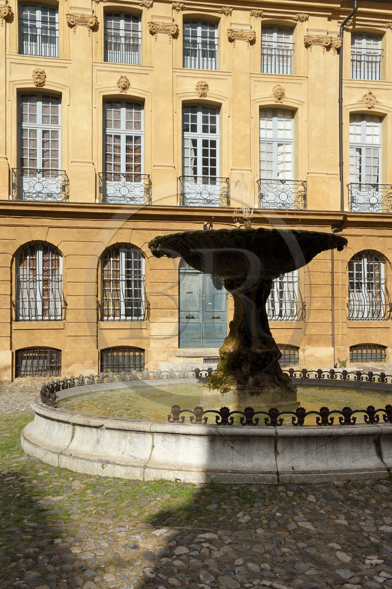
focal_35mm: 40
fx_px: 654
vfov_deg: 48.5
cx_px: 196
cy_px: 294
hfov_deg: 33.4
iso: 200
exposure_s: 1/100
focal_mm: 40
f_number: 20
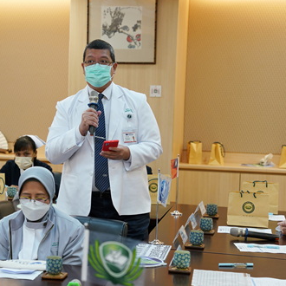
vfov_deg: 20.4
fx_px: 795
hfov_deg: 20.4
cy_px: 142
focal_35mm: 85
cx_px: 102
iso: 1000
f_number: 3.5
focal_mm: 66
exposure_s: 1/160
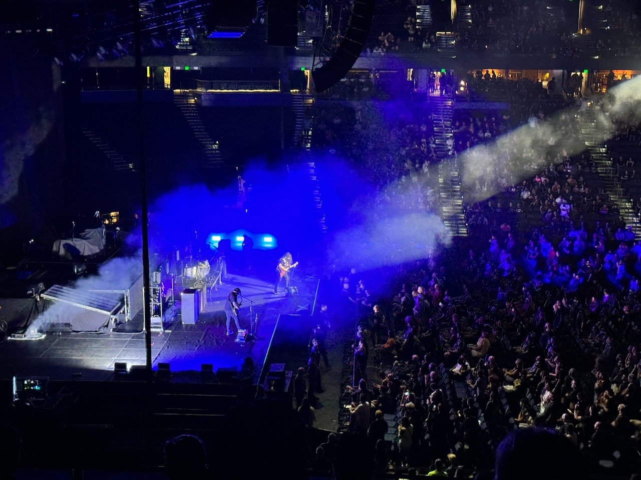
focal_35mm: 48
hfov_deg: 39.7
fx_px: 889
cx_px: 320
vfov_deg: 30.3
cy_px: 240
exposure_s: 1/40
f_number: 1.78
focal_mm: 6.76
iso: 500
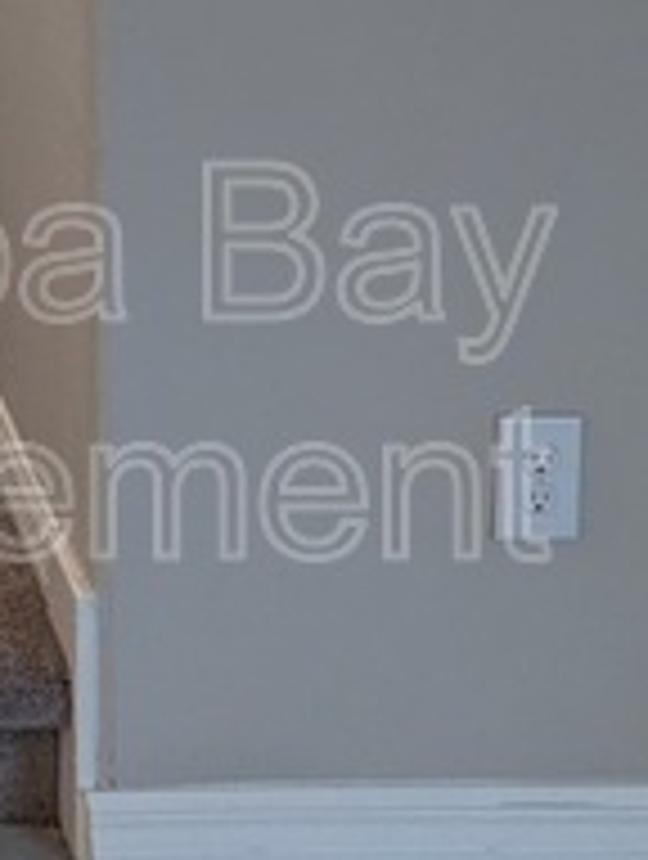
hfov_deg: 17.9
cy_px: -360
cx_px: -500
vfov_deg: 24.0
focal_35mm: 67
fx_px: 1667
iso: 84
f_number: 2.2
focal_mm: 2.35
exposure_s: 1/23.8
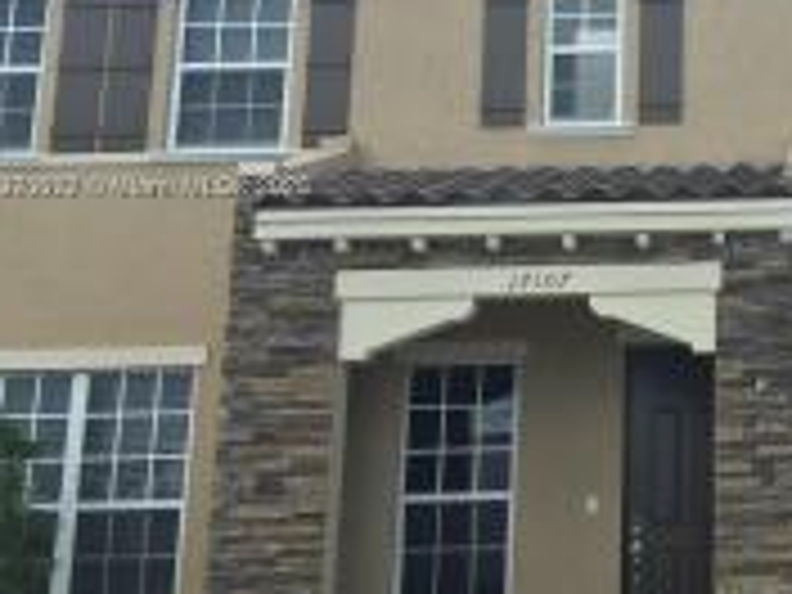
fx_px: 1510
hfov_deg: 27.2
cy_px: 189
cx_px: 850
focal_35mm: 66
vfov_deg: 22.1
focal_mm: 4.15
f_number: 2.2
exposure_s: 1/824
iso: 32
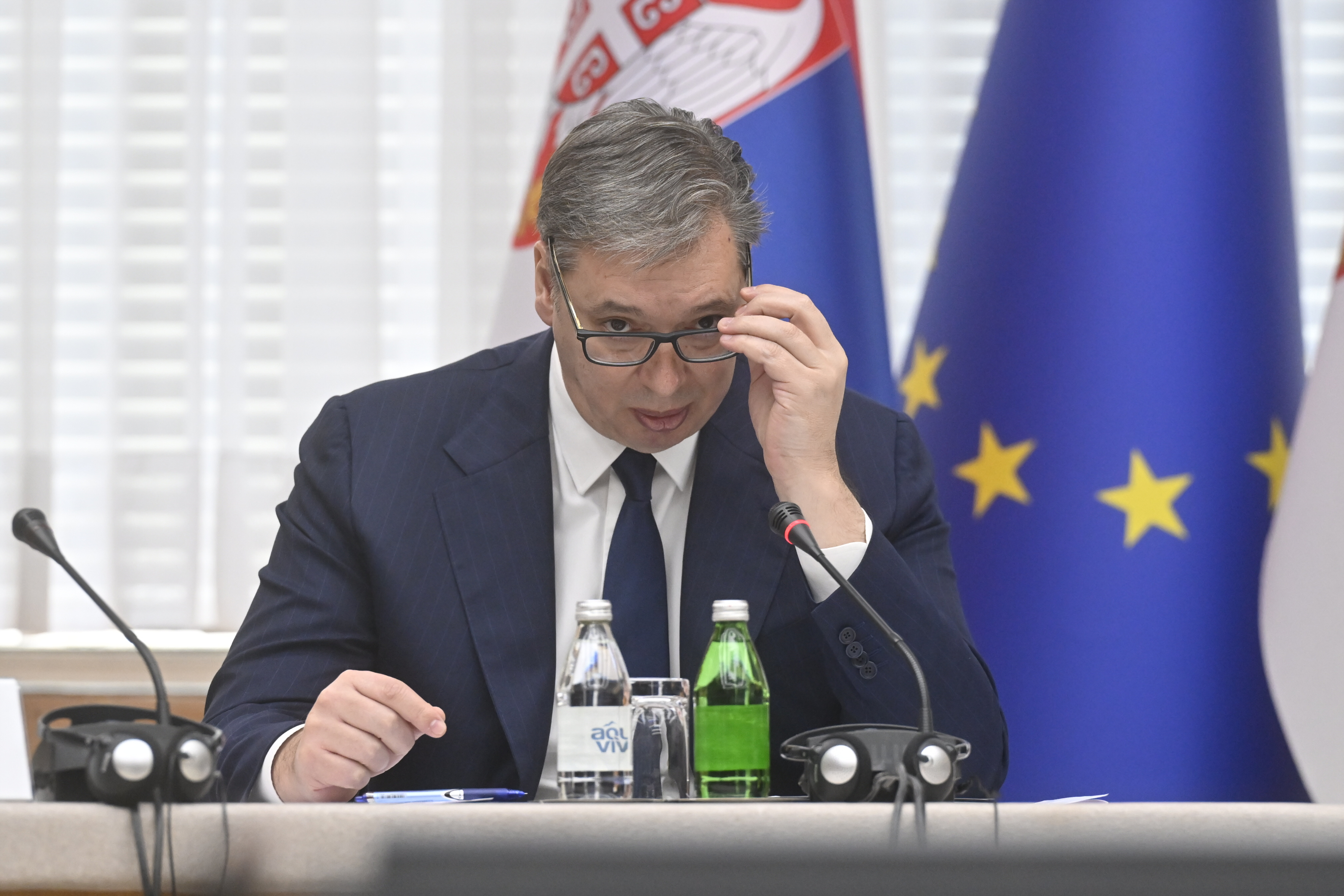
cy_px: 448
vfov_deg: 4.6
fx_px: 11199
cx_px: 672
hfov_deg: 6.9
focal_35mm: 300
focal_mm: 200
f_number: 4
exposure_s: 1/250
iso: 2000
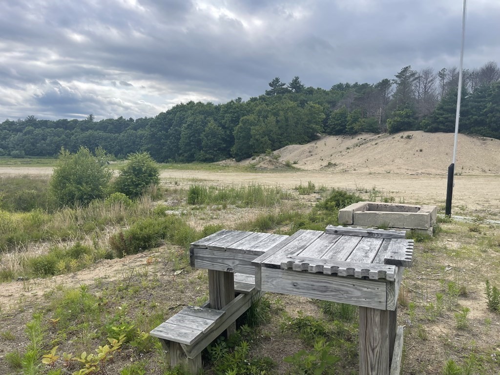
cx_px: 250
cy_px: 188
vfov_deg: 53.1
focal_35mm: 26
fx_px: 376
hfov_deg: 67.3
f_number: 1.6
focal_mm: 5.1
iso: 32
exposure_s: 1/3559
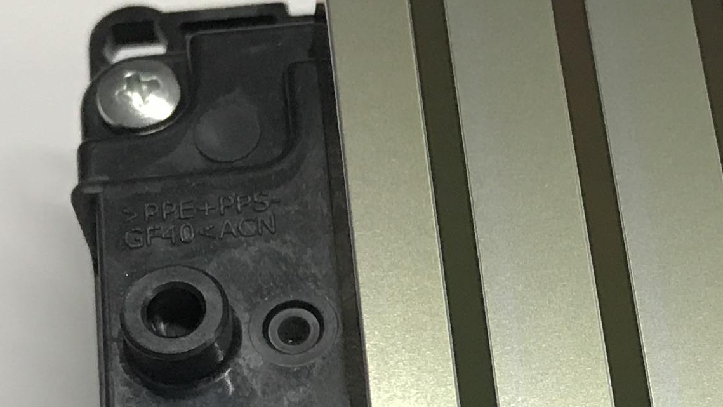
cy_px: 330
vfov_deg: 11.2
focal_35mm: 108
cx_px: 672
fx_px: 2071
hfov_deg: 19.4
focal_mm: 3.99
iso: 40
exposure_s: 1/25
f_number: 1.8
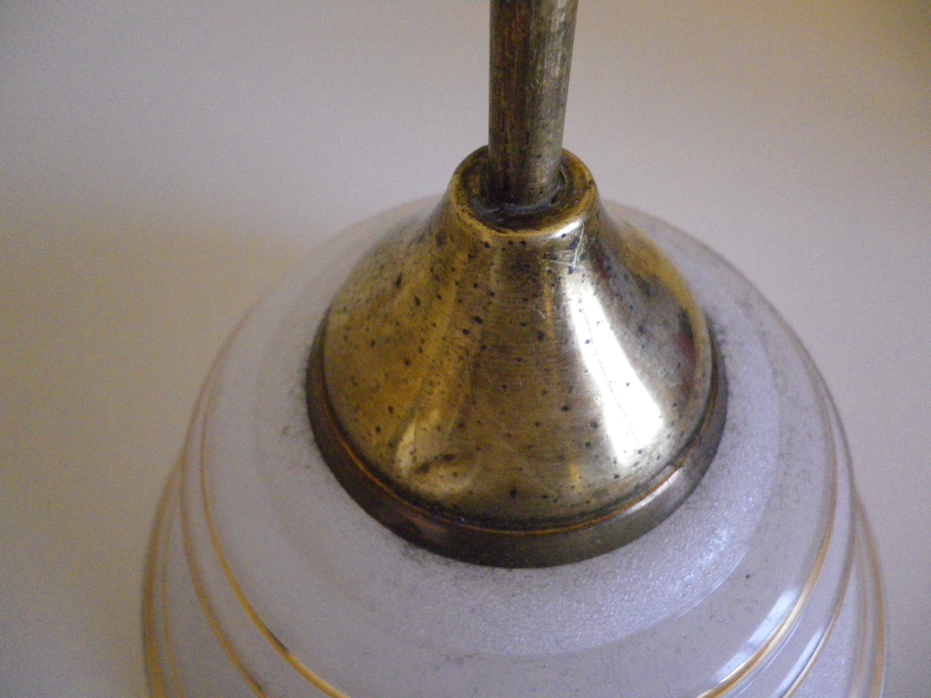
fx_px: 753
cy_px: 349
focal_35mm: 28
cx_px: 466
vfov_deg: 49.7
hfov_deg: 63.4
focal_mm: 4.9
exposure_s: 1/30
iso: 800
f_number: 2.6
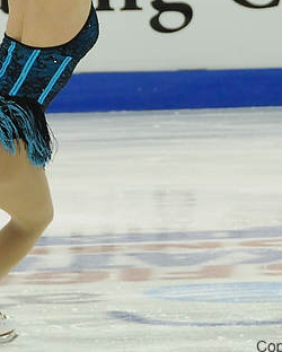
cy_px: 69
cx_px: 80
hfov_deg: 3.6
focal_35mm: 433
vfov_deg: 4.5
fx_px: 4513
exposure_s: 1/800
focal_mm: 120
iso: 3200
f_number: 5.6
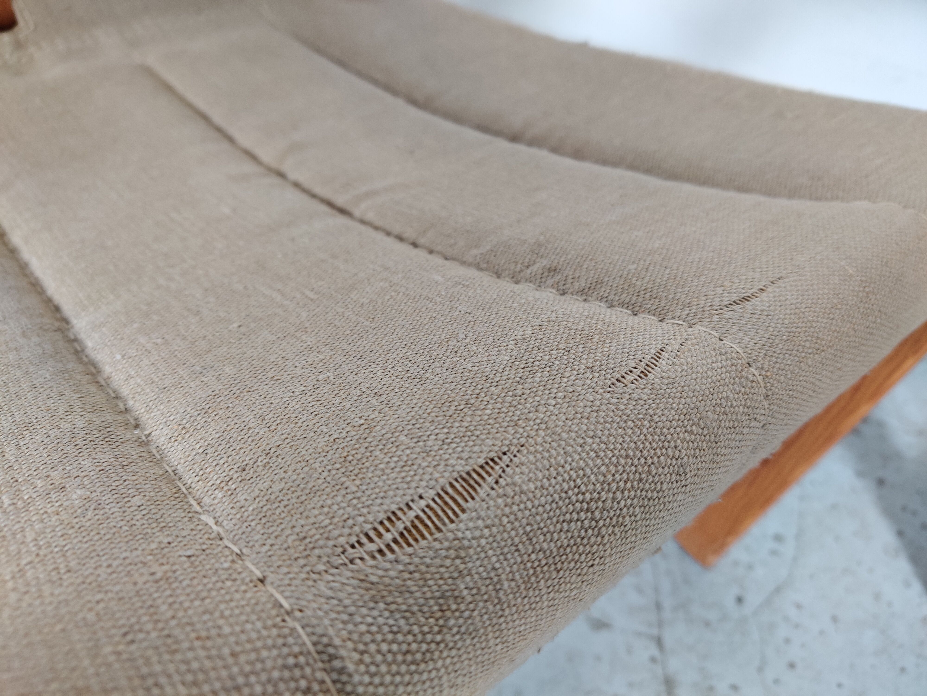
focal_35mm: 27
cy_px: 348
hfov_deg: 65.3
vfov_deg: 51.4
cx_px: 464
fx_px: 723
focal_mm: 4.75
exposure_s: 1/50
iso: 200
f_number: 1.65
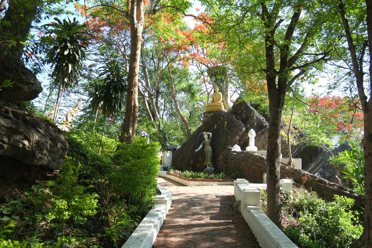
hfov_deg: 67.4
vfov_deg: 47.9
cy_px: 124
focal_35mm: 27
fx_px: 279
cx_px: 186
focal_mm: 18
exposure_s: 1/320
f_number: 3.6
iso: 200
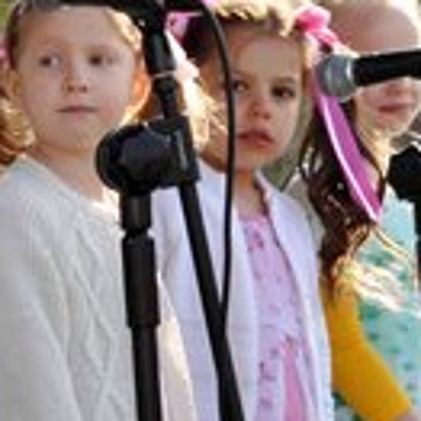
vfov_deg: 5.3
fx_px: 4513
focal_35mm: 328
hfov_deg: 5.3
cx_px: -270
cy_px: 276
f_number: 14
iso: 250
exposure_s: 1/80
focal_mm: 52
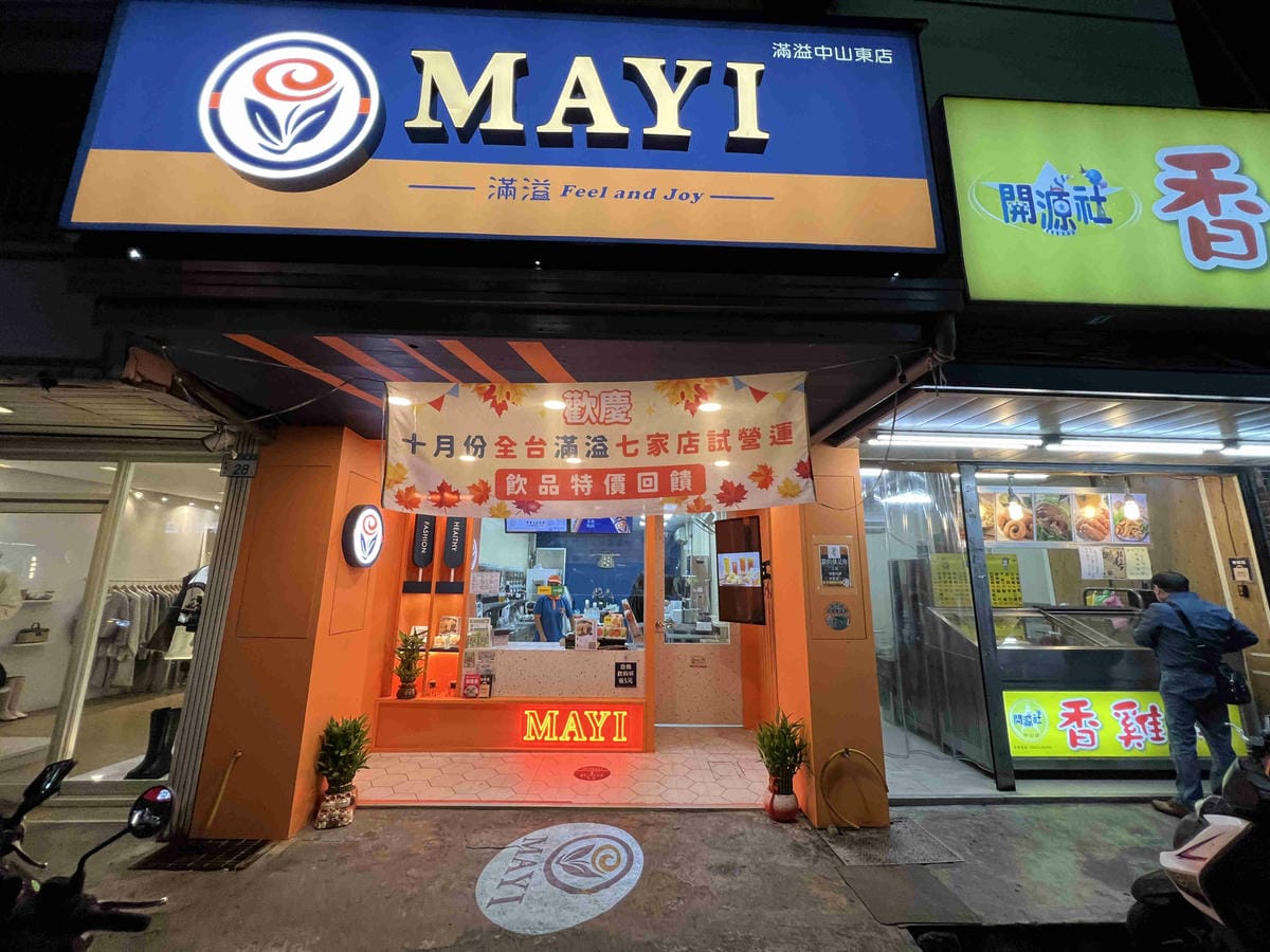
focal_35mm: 13
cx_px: 635
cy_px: 476
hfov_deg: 106.2
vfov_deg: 89.9
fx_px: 477
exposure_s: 1/120
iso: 250
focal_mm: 1.57
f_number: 1.8
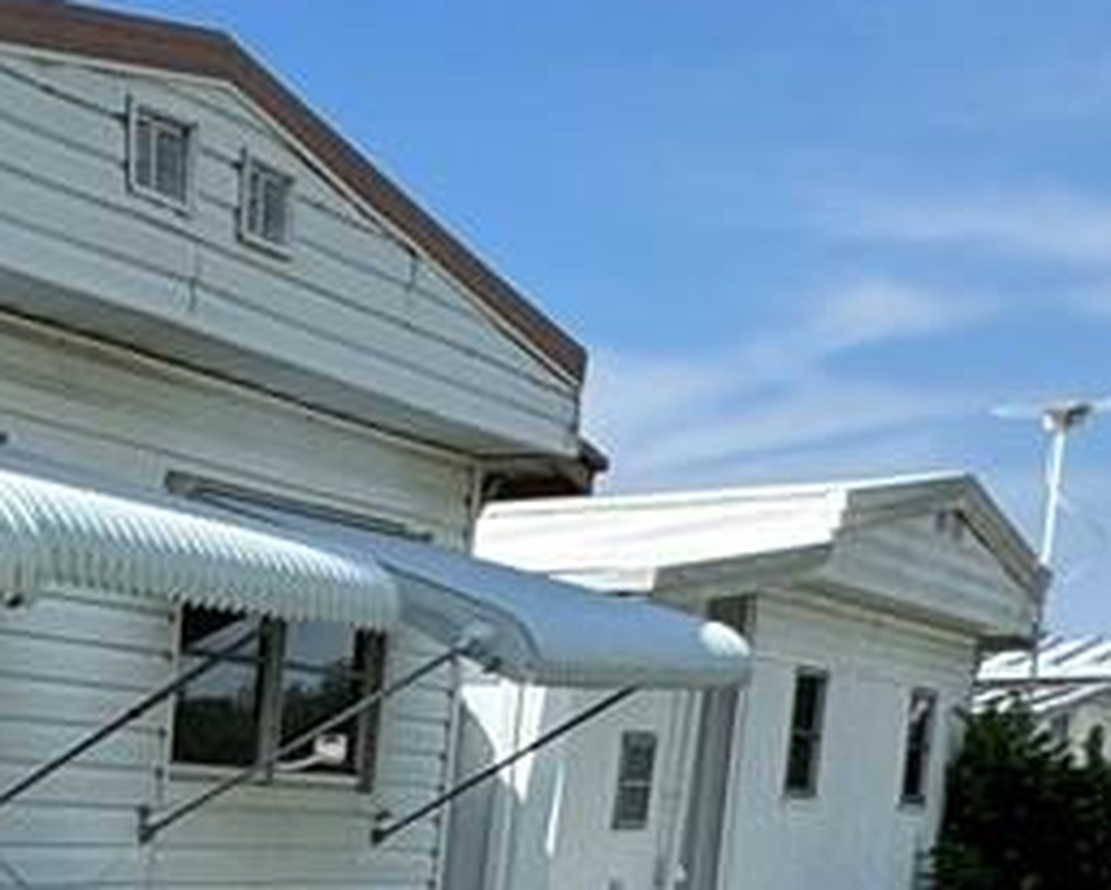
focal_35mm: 85
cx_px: -1561
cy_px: 1141
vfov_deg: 17.1
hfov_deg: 14.5
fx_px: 2797
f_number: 2.2
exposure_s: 1/1346
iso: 50
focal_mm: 2.22
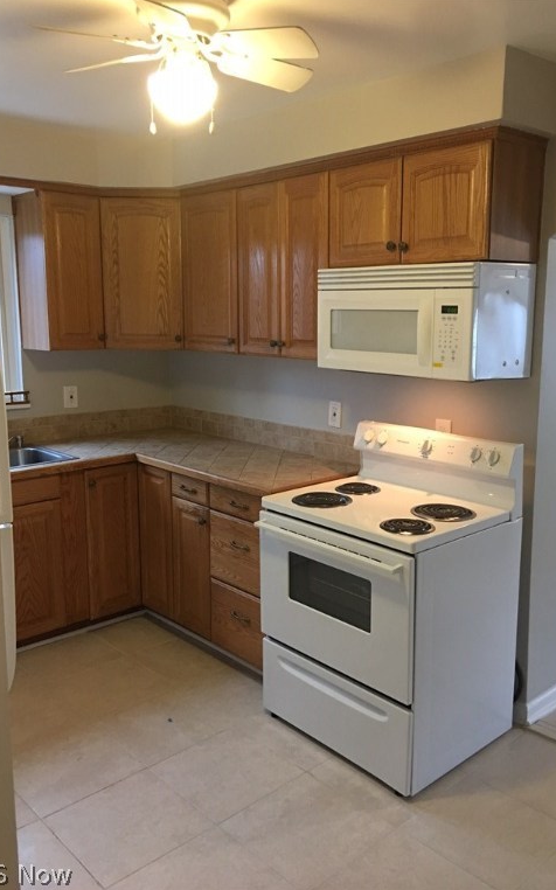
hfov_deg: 40.6
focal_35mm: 31
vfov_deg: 61.2
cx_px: 286
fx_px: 752
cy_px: 445
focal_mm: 4.15
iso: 100
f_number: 2.2
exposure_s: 1/15
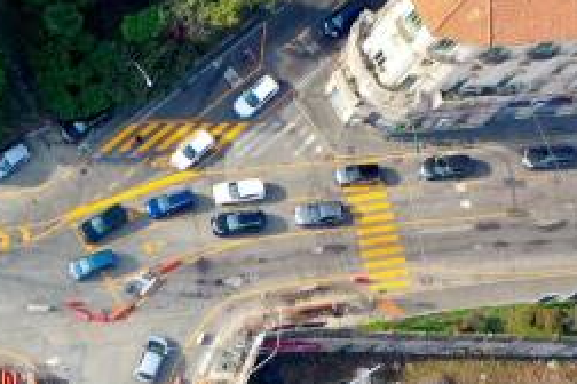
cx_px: -327
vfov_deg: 11.9
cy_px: 394
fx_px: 1827
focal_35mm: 114
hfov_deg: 16.2
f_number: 2.8
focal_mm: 10.26
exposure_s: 1/500
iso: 100
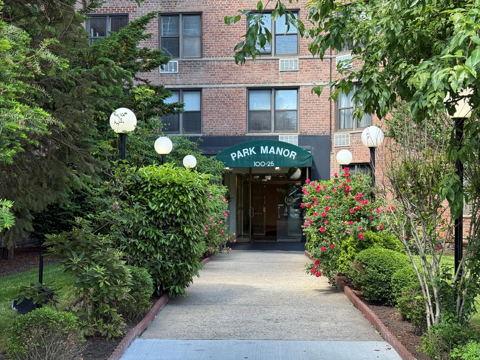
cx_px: 240
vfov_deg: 30.3
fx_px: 666
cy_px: 180
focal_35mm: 48
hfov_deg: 39.7
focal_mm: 6.76
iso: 80
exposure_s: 1/541
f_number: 1.78
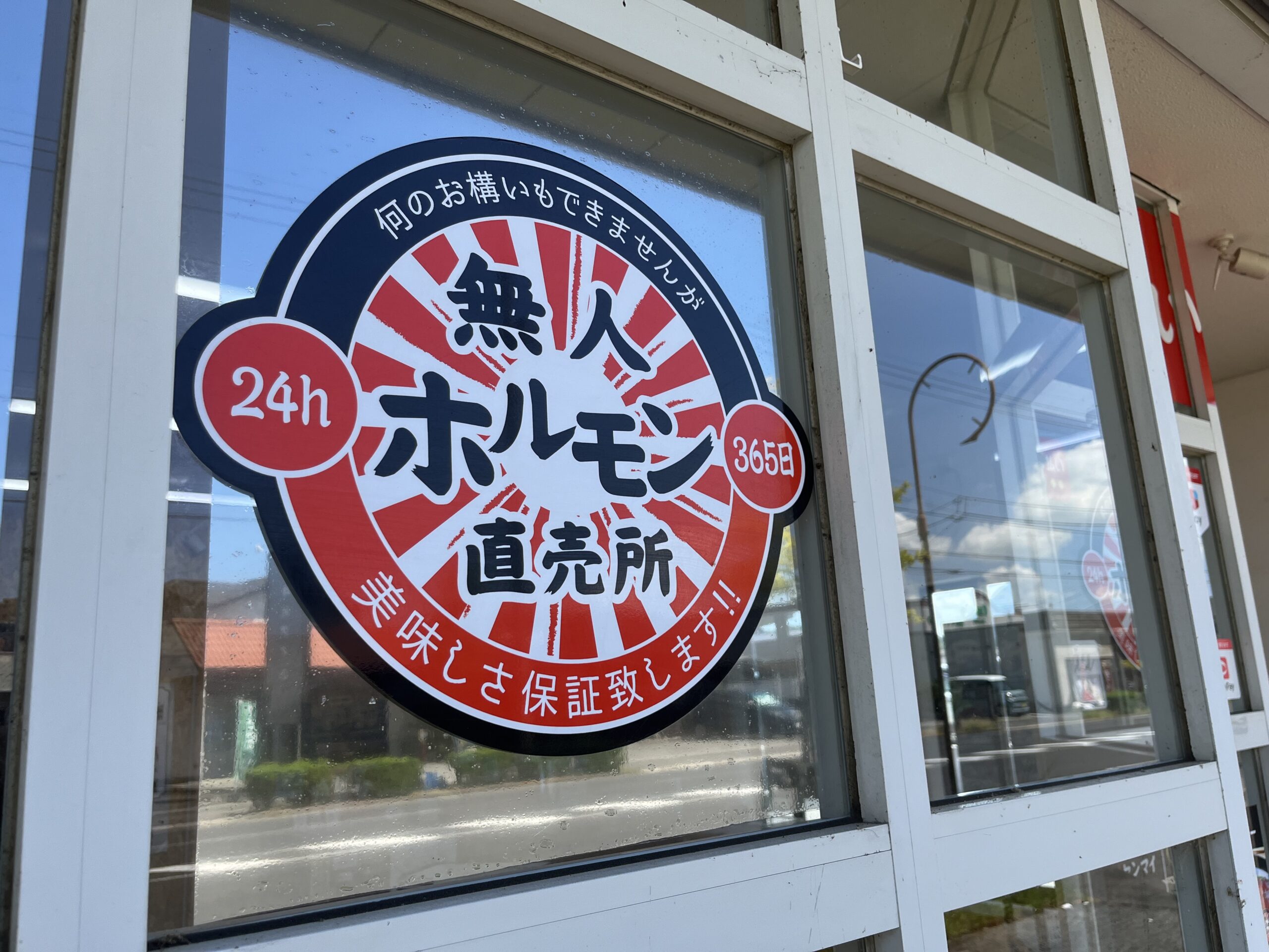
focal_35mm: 26
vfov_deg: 53.1
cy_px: 476
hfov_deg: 67.3
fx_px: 953
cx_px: 634
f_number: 1.6
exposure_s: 1/992
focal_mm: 5.1
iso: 50
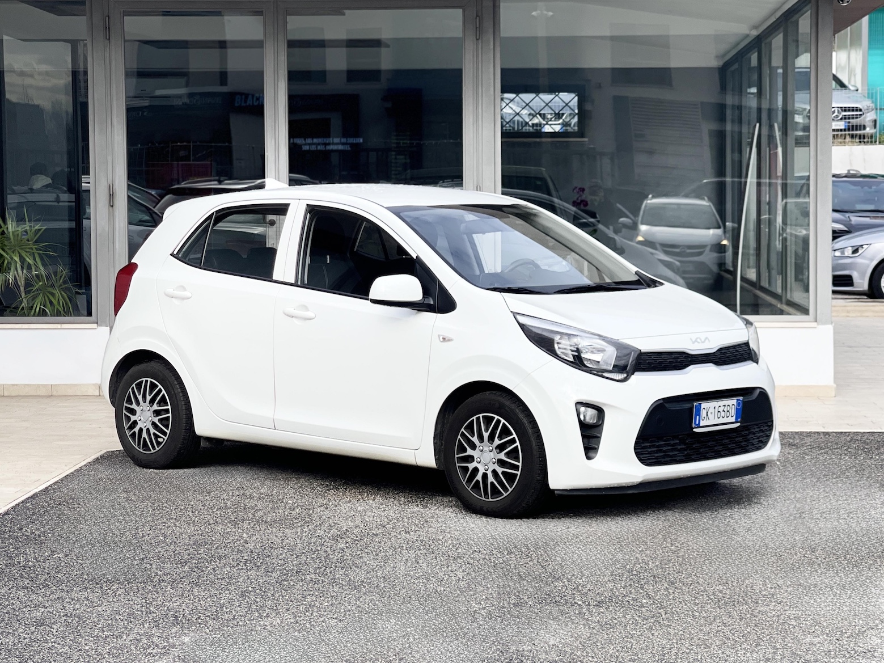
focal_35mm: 64
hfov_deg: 30.3
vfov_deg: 22.9
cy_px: 332
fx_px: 1634
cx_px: 442
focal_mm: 7.5
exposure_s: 1/1043
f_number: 2.2
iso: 32
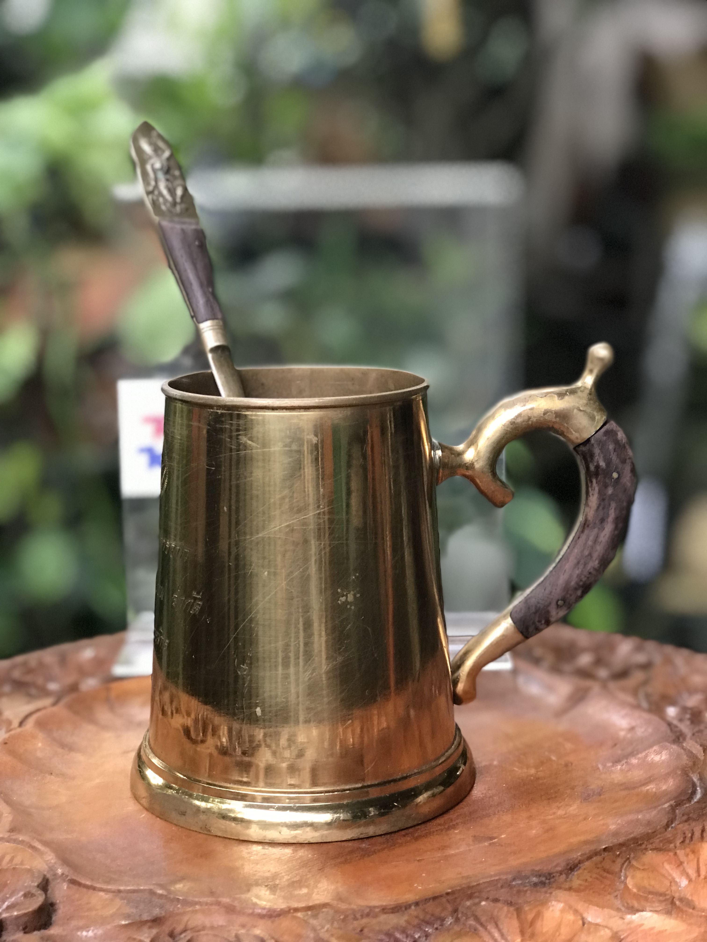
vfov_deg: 33.8
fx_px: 1552
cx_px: 354
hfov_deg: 25.7
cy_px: 471
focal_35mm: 57
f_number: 2.8
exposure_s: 1/50
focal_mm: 6.6
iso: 200
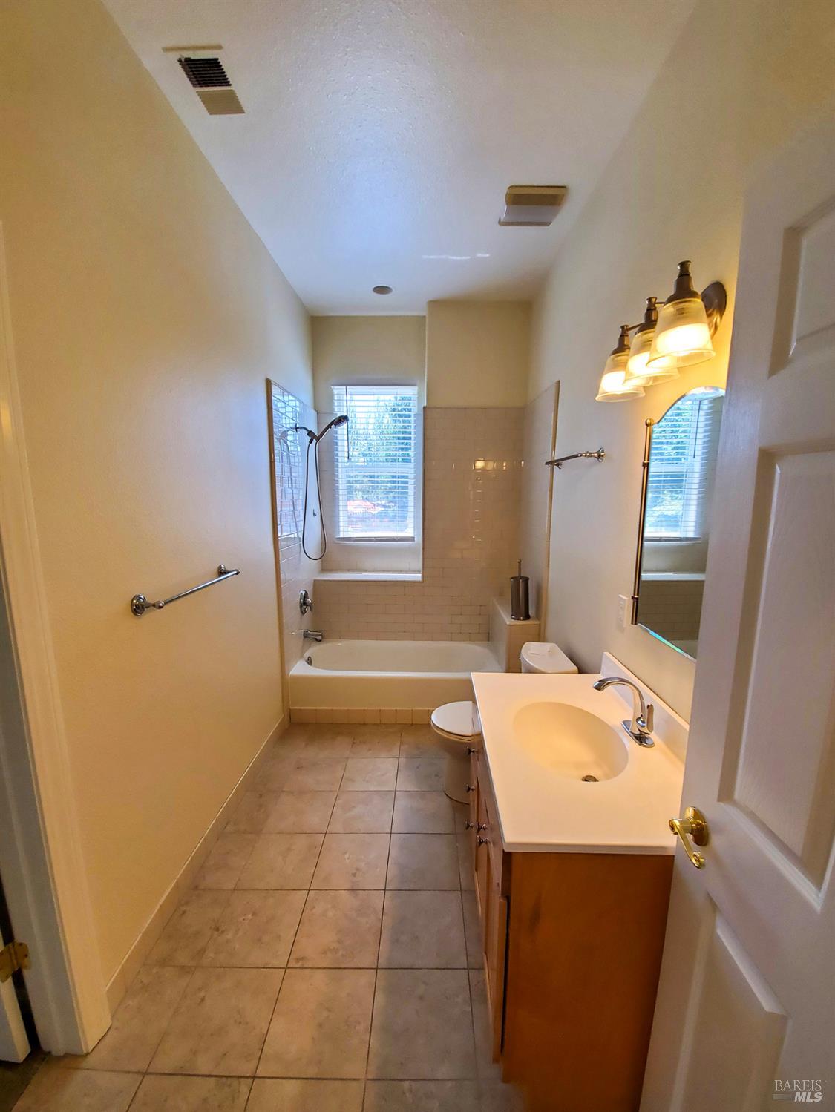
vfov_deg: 106.2
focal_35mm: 13
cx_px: 418
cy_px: 556
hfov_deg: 89.9
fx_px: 418
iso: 80
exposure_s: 1/60
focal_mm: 1.8
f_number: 2.2
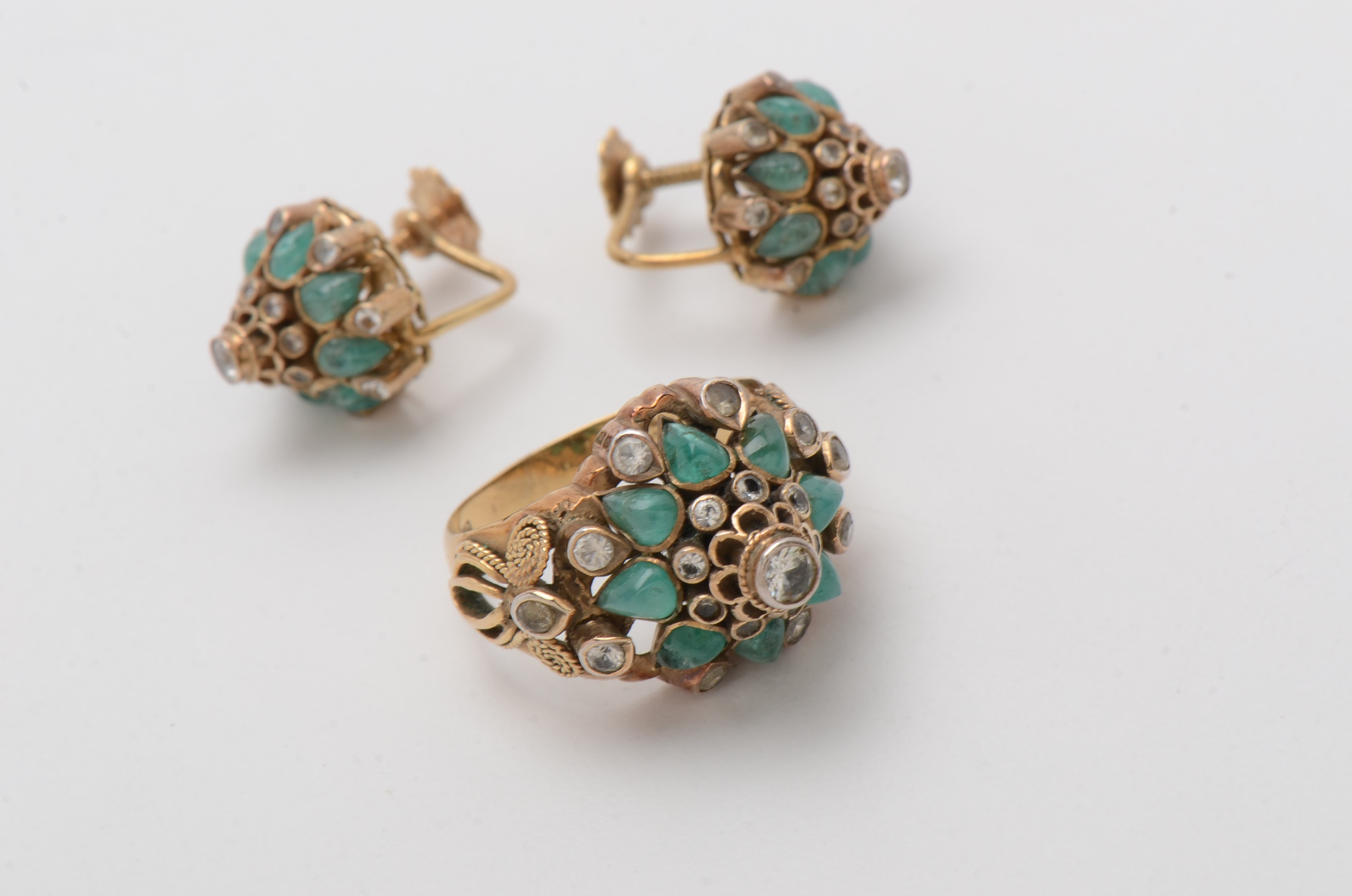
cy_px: 448
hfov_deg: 16.1
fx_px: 4778
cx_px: 676
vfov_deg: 10.7
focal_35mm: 128
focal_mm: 85
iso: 200
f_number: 18
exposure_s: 1/125
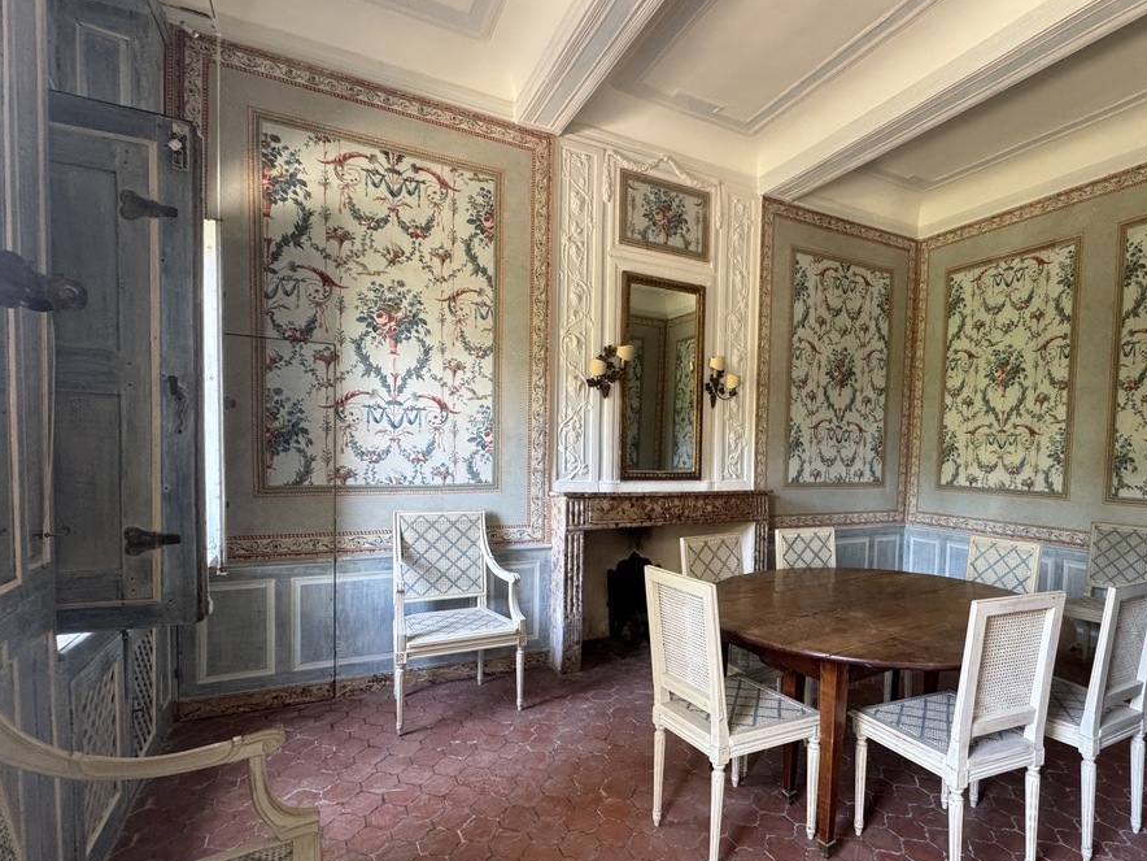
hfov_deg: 83.3
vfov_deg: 68.5
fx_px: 630
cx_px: 707
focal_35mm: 19
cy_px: 477
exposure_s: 1/99
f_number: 2.2
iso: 320
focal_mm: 2.22
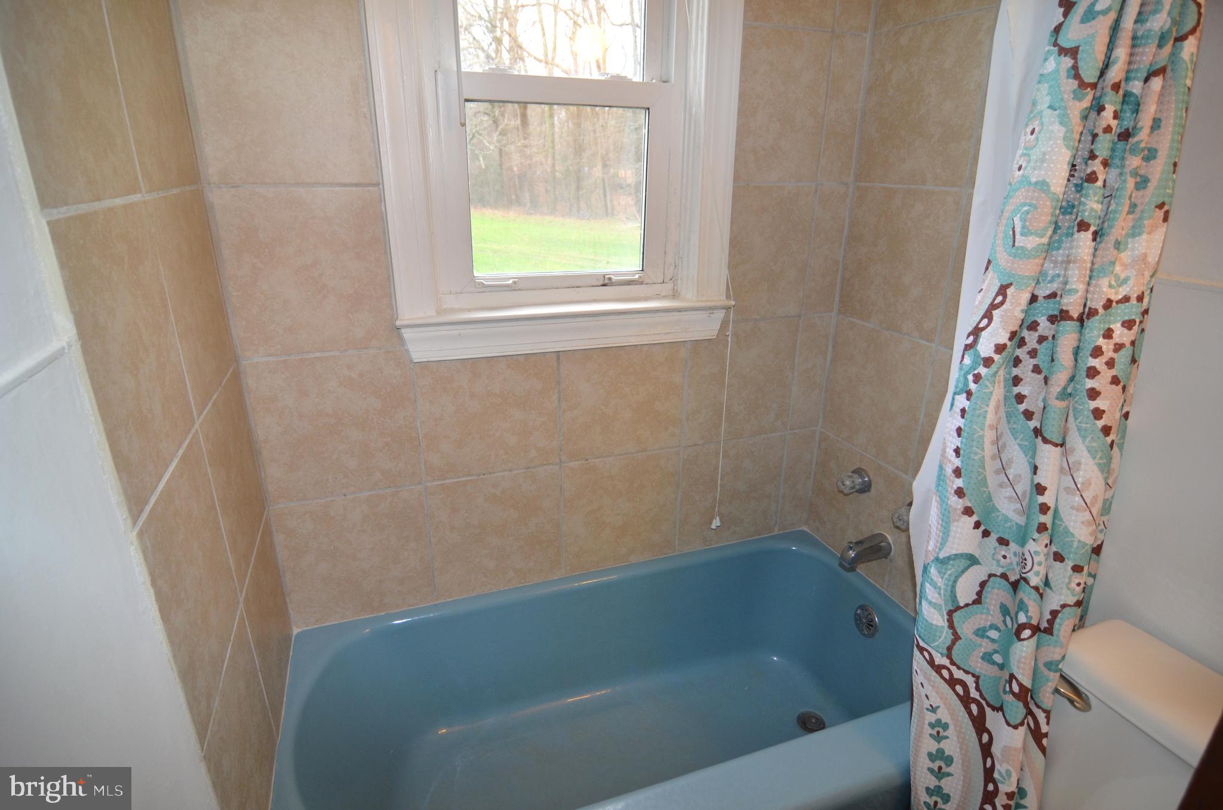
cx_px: 612
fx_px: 610
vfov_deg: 67.1
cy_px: 405
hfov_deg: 90.1
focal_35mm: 18
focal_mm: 12
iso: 400
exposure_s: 1/60
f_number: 4
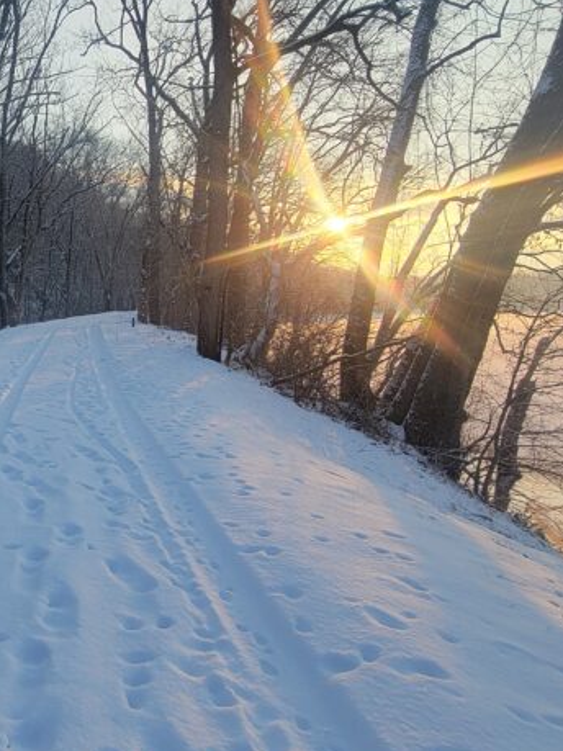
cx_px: -3
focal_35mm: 29
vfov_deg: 61.2
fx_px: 629
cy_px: 303
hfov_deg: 41.7
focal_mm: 2.2
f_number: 2.2
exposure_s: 1/411
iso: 50
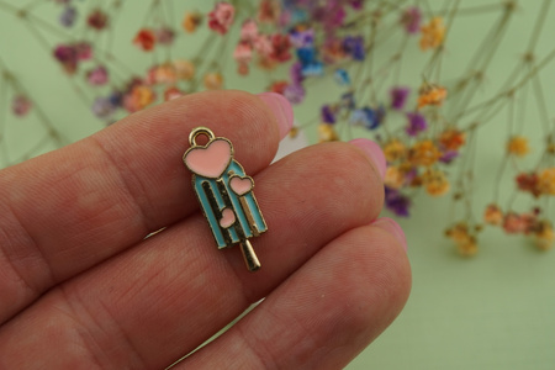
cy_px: 185
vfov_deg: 28.1
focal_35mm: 48
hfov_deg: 41.1
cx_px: 278
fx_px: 740
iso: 100
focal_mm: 32
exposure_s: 1/100
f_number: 7.1
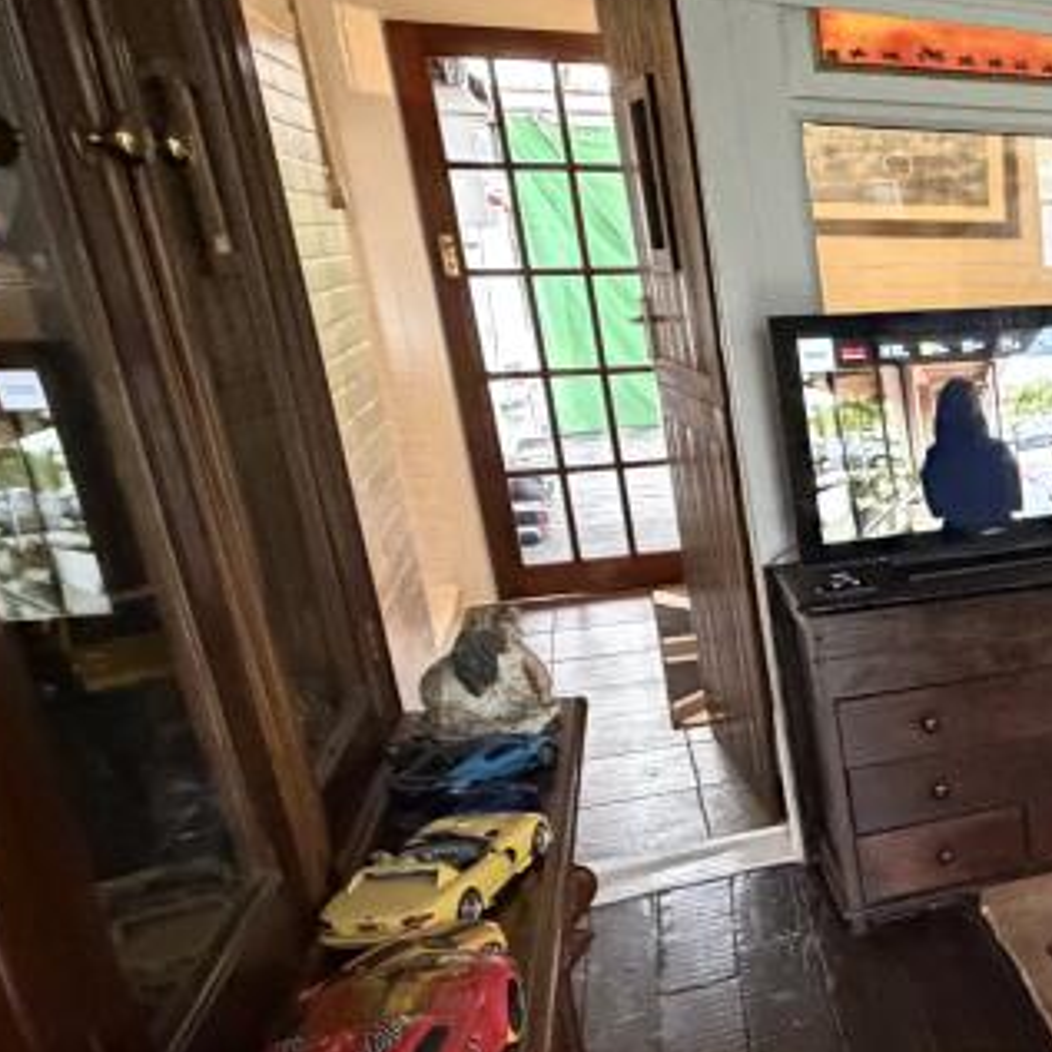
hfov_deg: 32.5
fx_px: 1375
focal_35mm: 40
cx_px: 1334
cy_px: 690
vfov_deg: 41.4
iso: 1250
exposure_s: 1/46
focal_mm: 2.22
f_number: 2.2
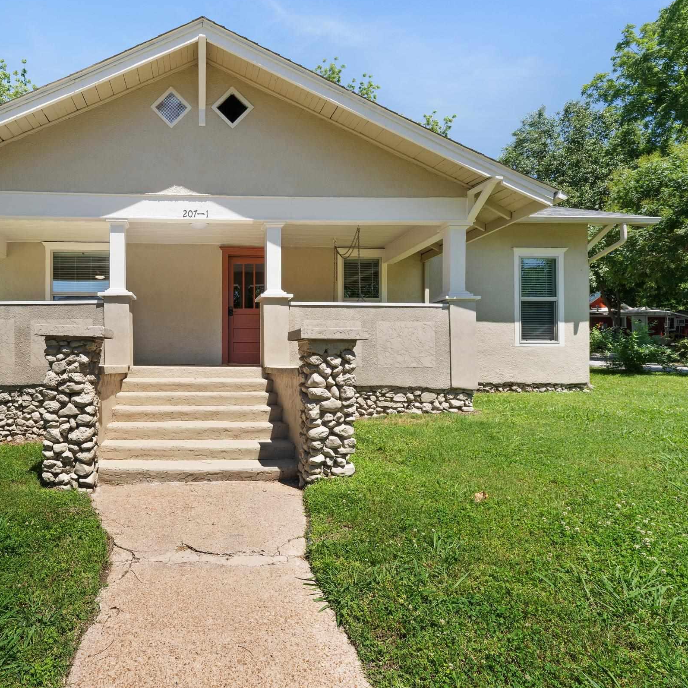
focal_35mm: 20
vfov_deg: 74.8
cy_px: 347
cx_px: 199
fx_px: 450
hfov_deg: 71.3
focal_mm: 10
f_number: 9
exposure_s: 1/125
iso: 200
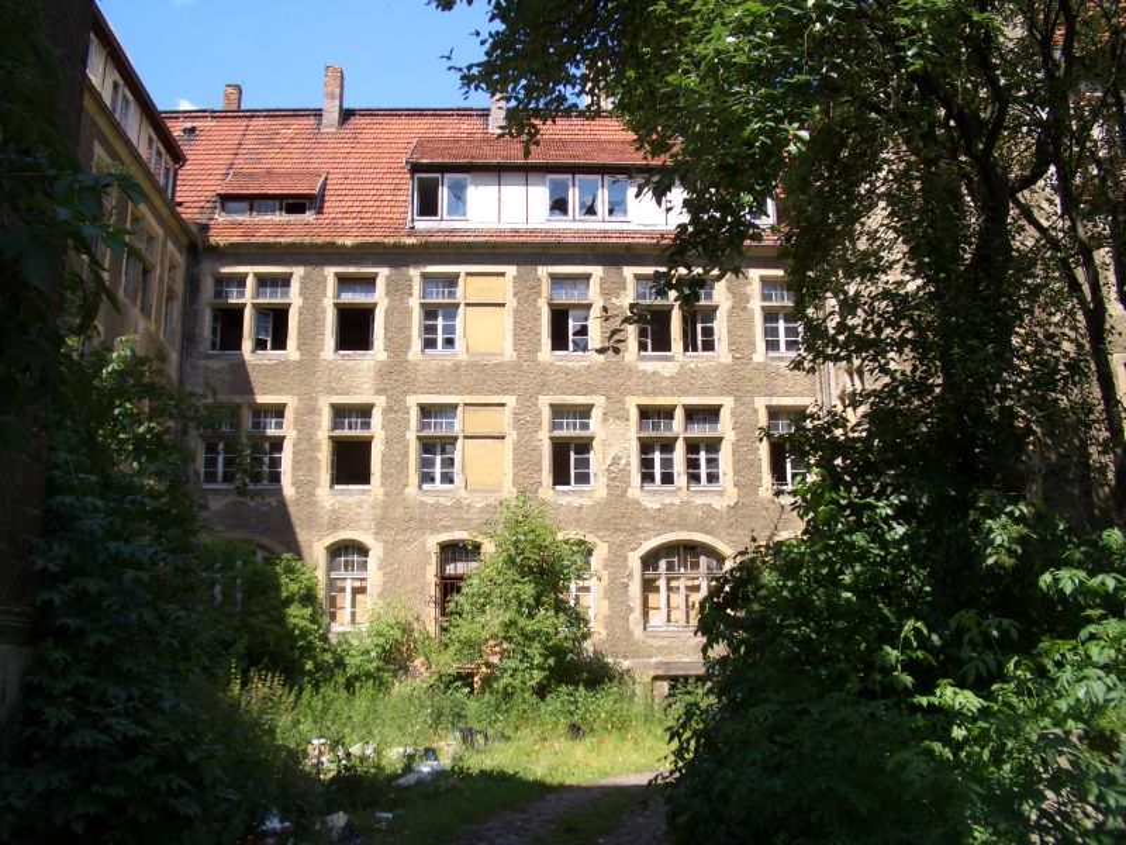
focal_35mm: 35
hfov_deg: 52.6
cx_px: 563
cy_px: 422
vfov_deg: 40.7
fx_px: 1138
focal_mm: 5.8
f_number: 4.3
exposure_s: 1/200
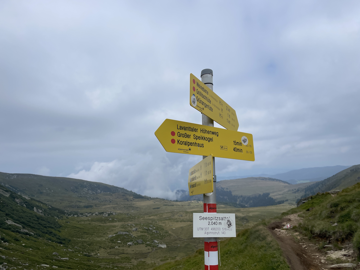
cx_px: 180
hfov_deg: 67.3
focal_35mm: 26
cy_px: 135
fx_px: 270
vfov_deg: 53.1
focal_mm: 4.2
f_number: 1.6
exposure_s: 1/6494
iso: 32
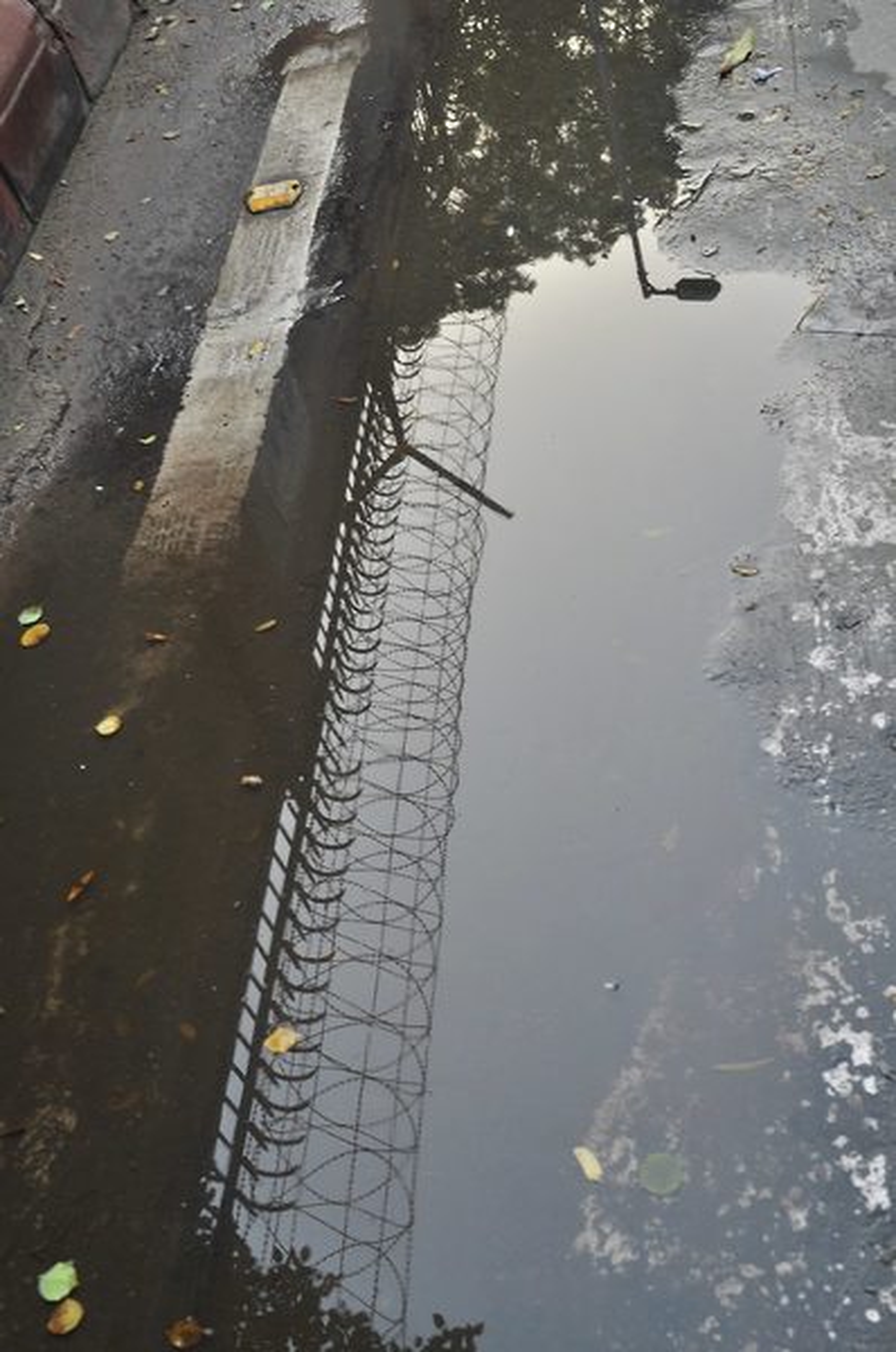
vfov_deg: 46.5
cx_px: 448
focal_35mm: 42
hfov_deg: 31.8
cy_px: 676
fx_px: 1573
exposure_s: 1/8
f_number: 11
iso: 200
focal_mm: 28
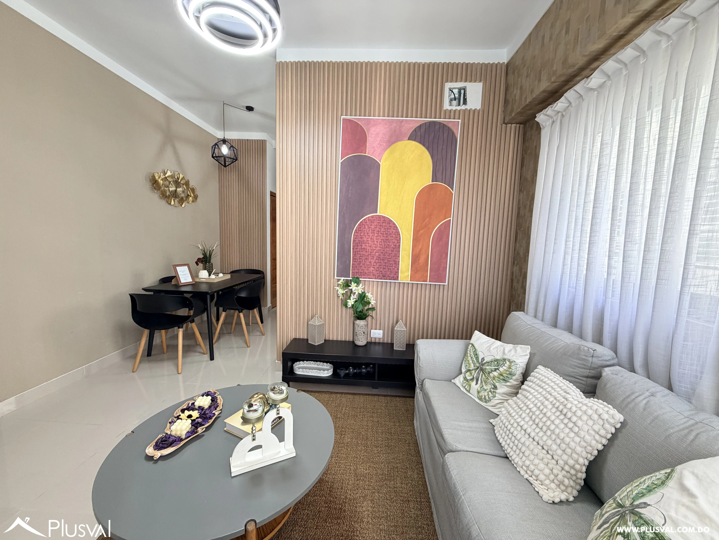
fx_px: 291
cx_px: 360
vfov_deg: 85.7
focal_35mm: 14
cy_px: 270
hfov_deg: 102.1
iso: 250
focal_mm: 2.22
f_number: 2.2
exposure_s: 1/60
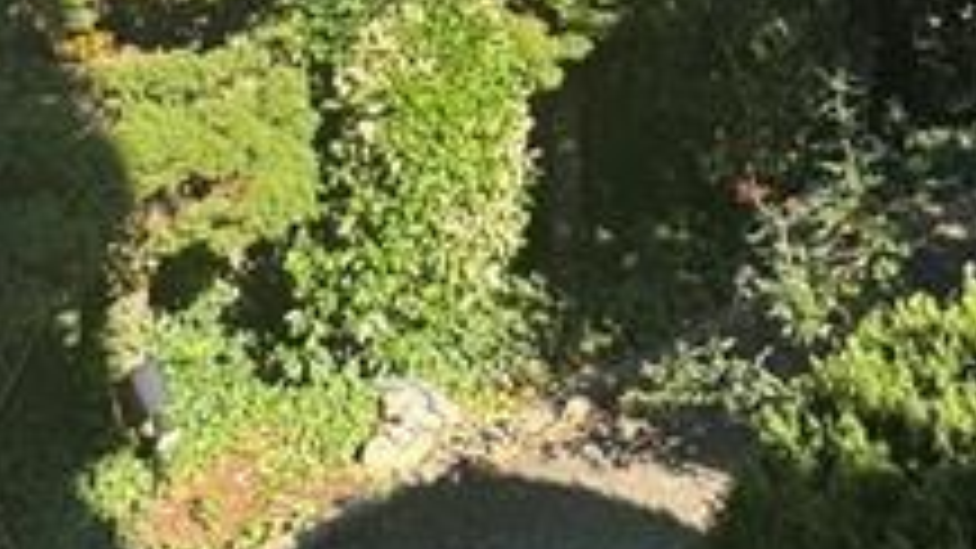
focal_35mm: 54
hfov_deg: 37.7
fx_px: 1397
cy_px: -220
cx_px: 711
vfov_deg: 19.9
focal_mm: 2.22
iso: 50
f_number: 2.2
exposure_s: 1/582
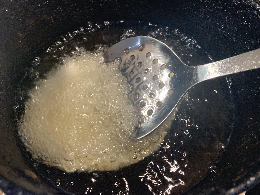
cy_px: 98
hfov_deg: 67.3
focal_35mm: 26
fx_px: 195
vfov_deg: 53.1
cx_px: 130
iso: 400
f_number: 1.8
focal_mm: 4.25
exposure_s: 1/50
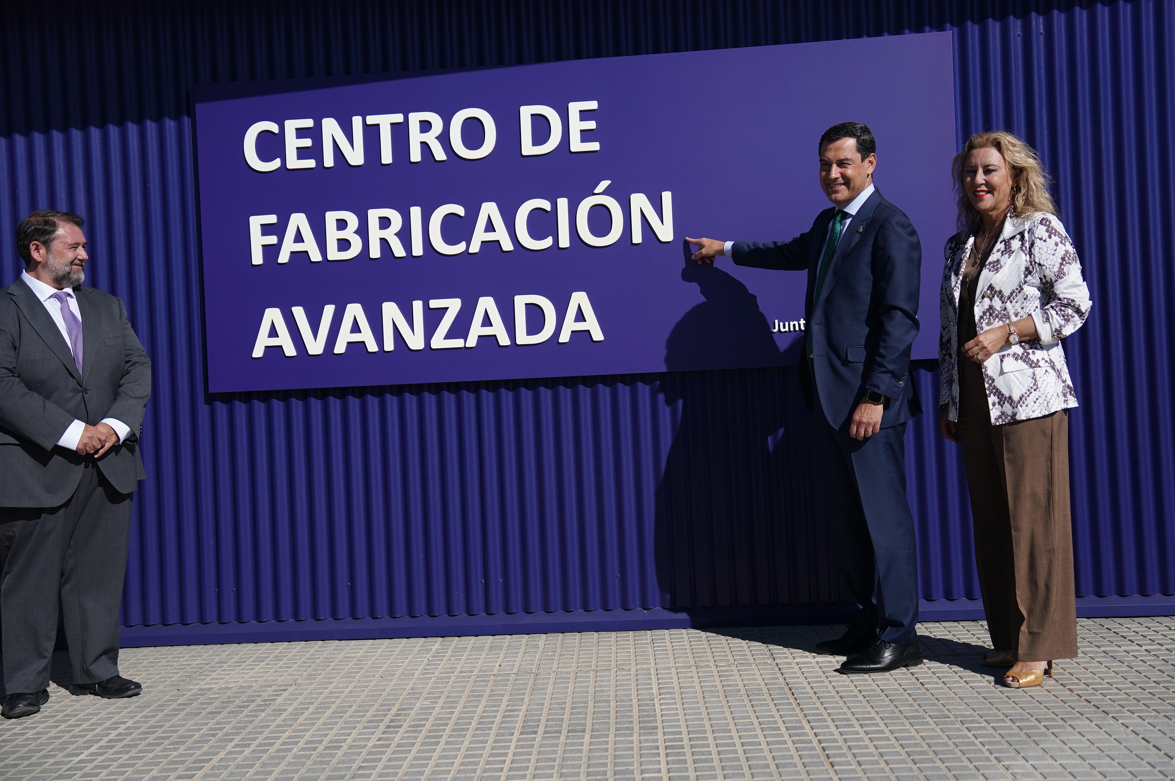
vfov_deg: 33.3
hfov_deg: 48.5
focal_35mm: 40
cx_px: 588
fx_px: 1304
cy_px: 390
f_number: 2.8
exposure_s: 1/16000
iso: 500
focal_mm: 40
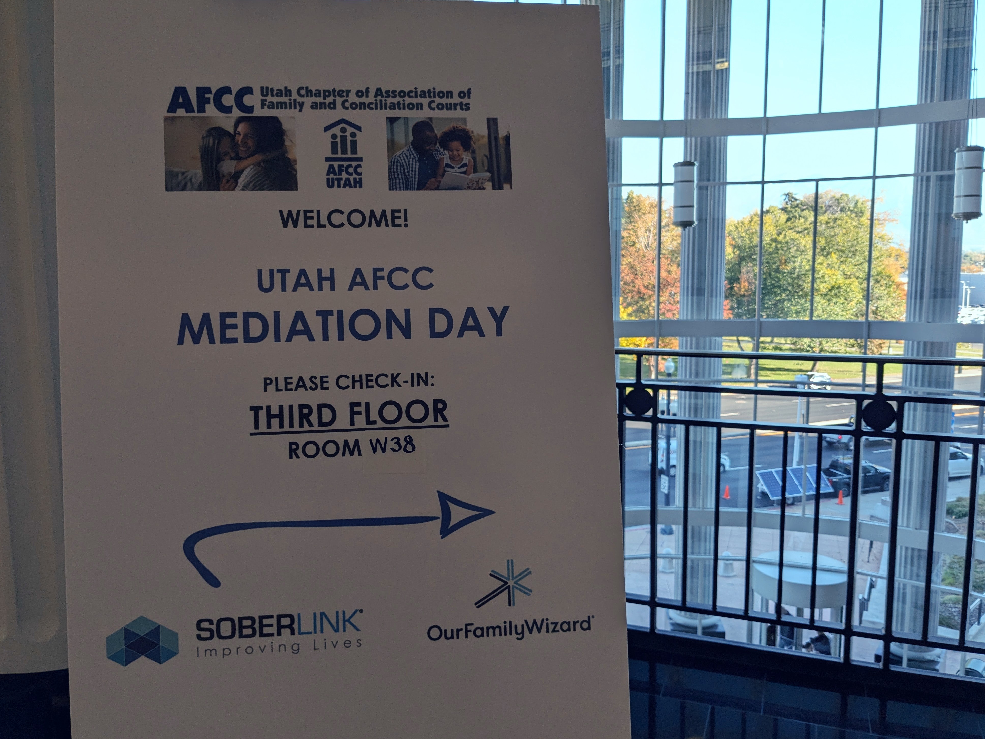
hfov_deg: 63.4
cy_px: 362
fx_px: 797
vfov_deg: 49.7
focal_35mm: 28
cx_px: 487
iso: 45
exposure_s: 1/244
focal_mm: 4.38
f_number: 1.73
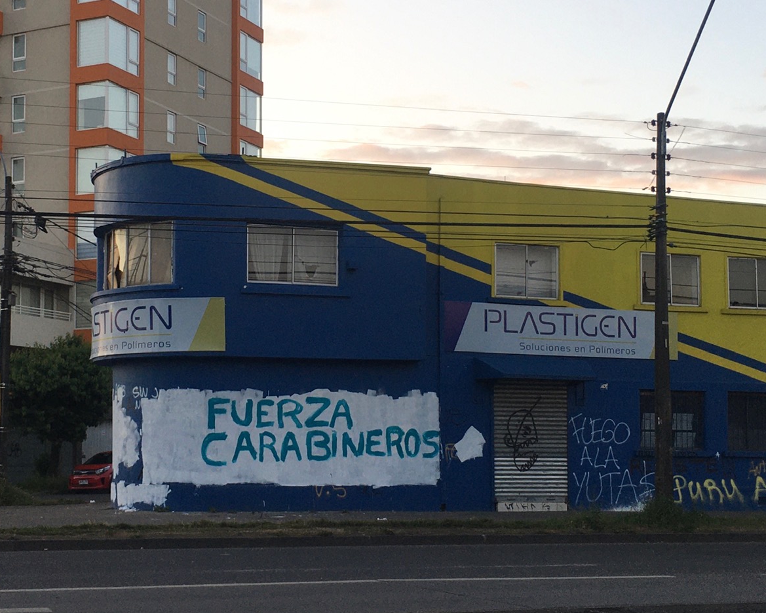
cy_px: 304
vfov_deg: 47.1
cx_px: 347
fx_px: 703
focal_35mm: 31
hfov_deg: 57.1
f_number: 2.2
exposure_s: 1/100
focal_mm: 4.15
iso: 32
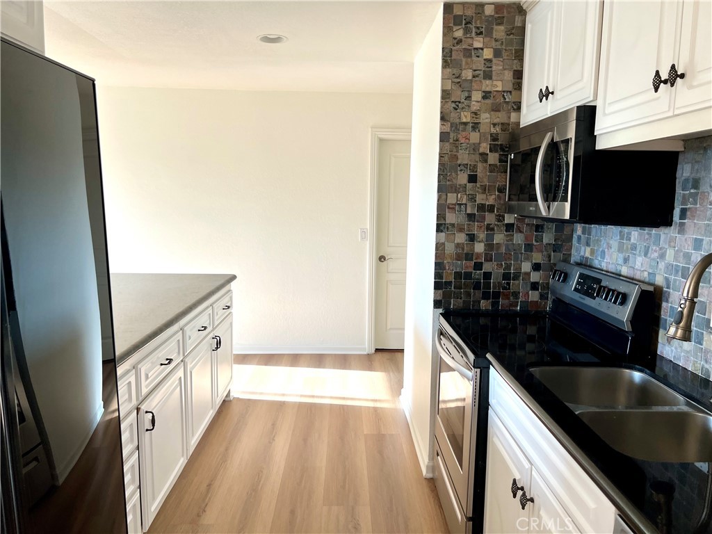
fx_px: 535
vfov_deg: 53.1
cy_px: 267
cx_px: 356
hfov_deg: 67.3
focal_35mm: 26
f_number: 1.5
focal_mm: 5.7
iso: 40
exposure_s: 1/184
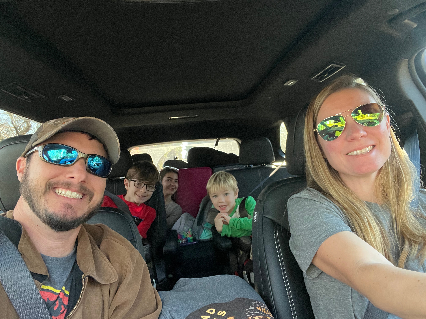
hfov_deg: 73.9
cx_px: 213
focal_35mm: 23
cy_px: 160
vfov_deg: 58.9
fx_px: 283
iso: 160
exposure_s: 1/60
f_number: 2.2
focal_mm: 2.71
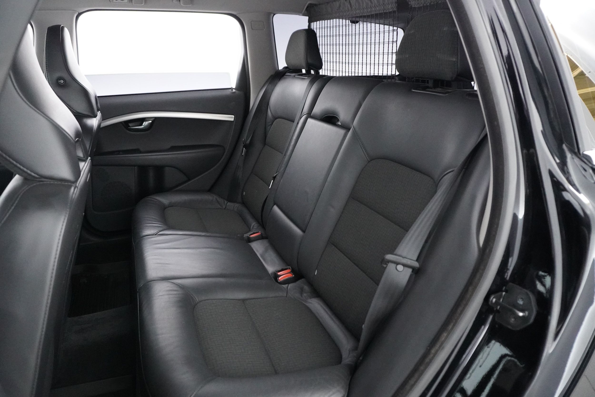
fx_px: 397
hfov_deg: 73.7
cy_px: 198
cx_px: 298
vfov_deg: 53.1
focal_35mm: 24
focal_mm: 16
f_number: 3.5
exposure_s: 1/50
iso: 6400
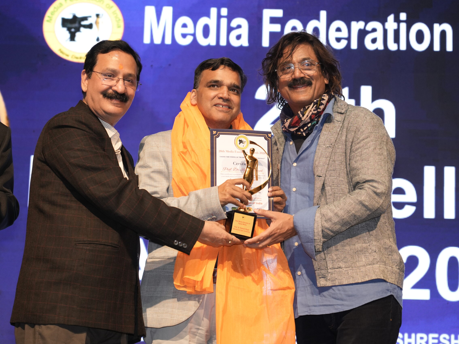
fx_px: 1512
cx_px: 224
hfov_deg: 17.3
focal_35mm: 114
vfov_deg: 13.0
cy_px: 172
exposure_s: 1/125
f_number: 4
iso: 1000
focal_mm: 105
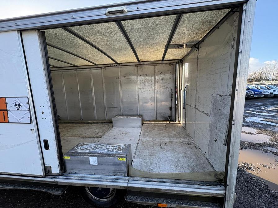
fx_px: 112
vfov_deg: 85.7
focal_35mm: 14
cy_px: 104
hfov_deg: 102.1
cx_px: 139
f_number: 2.2
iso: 40
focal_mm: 2.22
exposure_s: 1/149
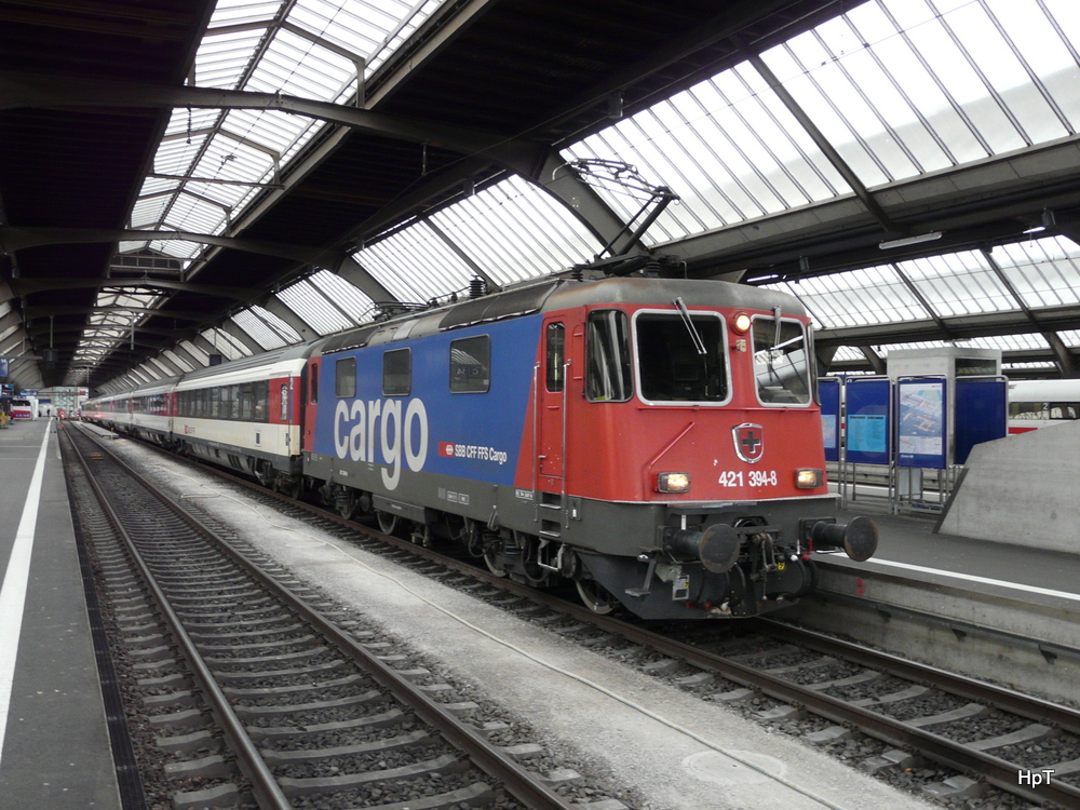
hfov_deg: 56.8
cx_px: 540
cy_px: 405
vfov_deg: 44.2
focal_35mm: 32
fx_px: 998
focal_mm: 5.2
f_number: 2.8
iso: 200
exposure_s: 1/40
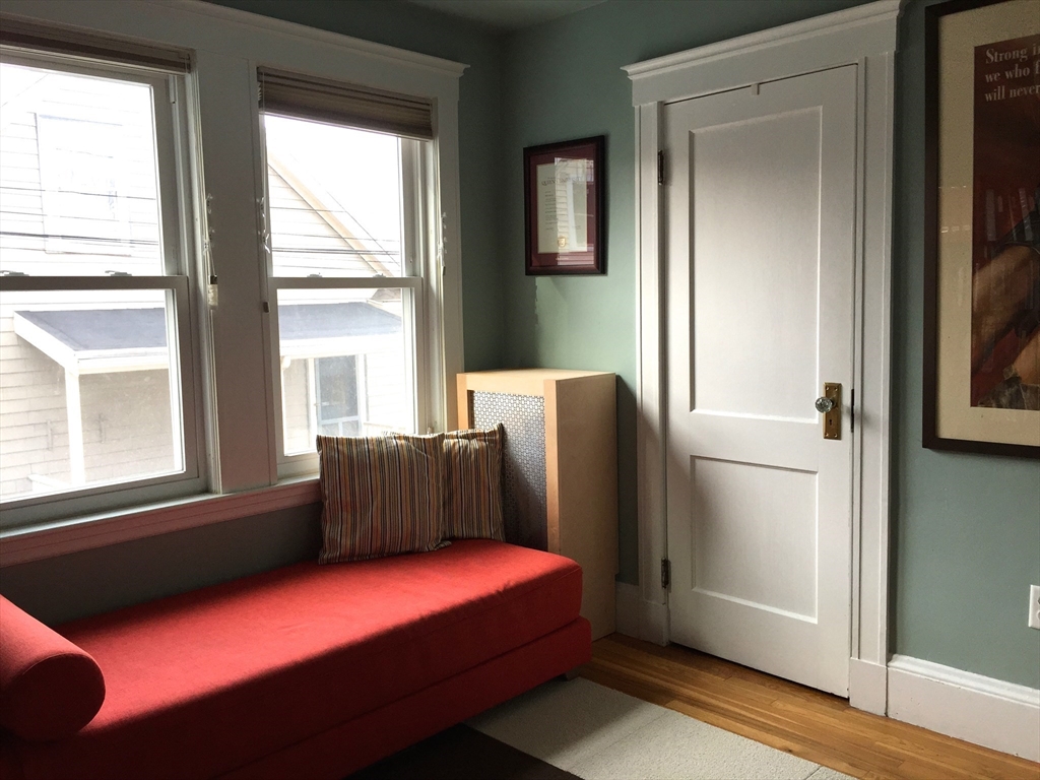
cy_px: 390
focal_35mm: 29
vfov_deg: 48.2
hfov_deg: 61.7
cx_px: 520
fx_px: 871
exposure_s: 1/120
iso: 50
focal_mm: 4.15
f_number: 2.2
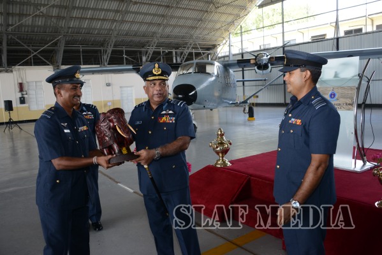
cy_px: 128
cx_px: 191
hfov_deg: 65.4
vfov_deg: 46.4
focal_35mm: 28
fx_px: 297
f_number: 6.3
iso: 800
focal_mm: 28
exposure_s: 1/125
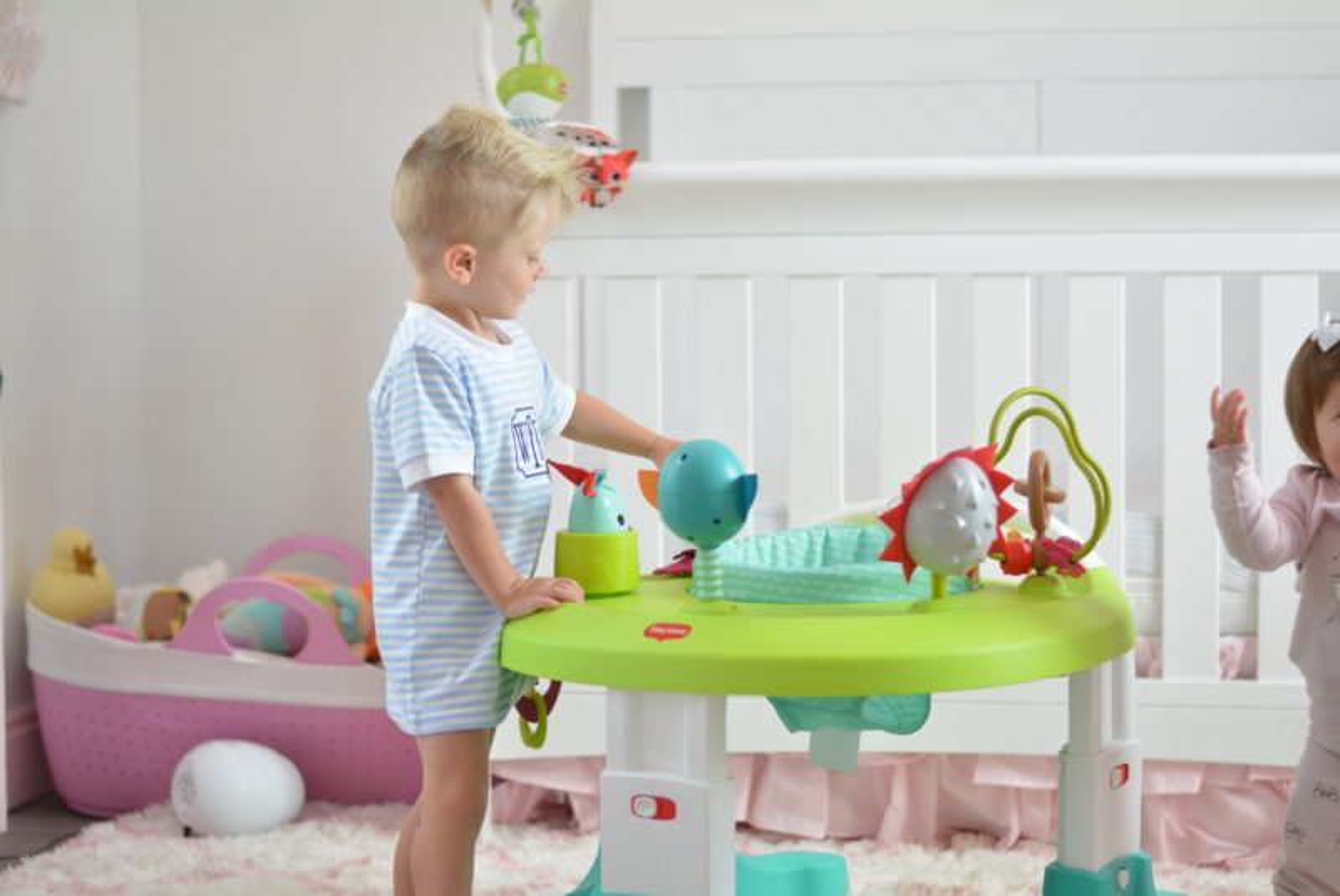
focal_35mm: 75
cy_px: 448
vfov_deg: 18.2
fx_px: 2794
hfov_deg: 27.0
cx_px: 670
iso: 1000
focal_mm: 50
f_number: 1.8
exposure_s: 1/250
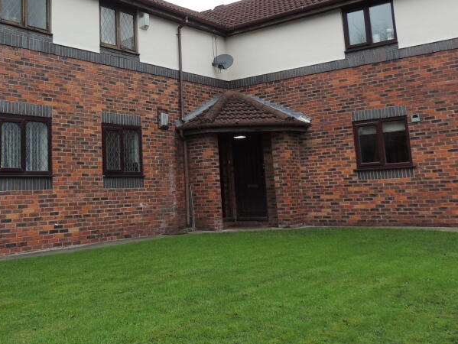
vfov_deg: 34.4
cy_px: 86
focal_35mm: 41
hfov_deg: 45.1
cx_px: 153
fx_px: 543
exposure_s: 1/100
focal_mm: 4.3
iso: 100
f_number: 3
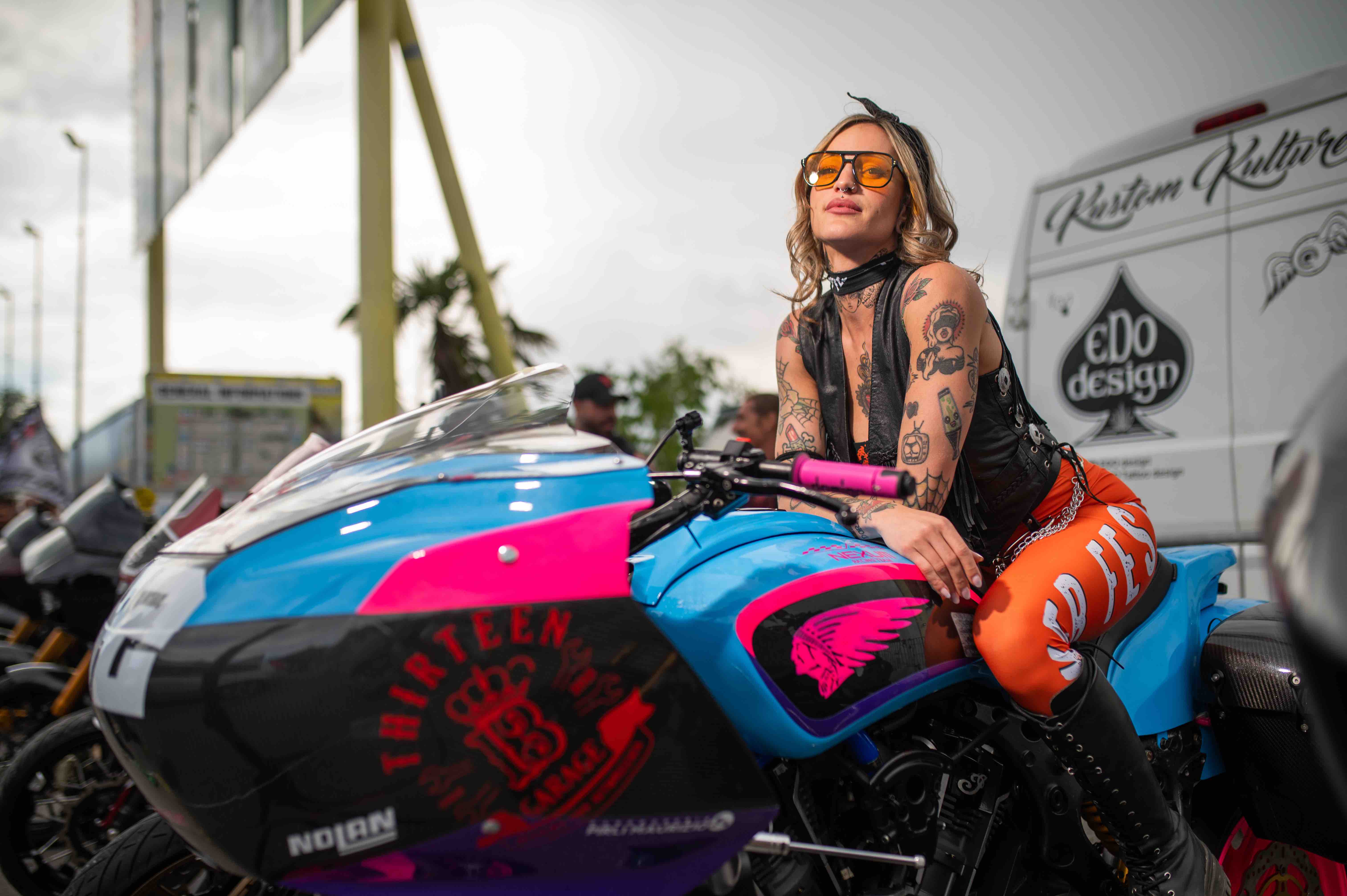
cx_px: 674
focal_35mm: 35
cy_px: 448
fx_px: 1309
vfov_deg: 37.8
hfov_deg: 54.5
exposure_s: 1/2500
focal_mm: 35
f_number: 1.8
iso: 50
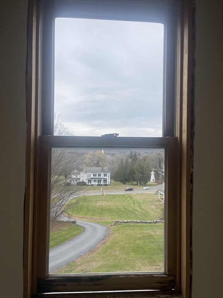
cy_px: 149
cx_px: 112
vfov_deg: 69.4
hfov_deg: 54.9
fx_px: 215
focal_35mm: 25
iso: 32
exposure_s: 1/1946
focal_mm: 5.1
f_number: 1.6
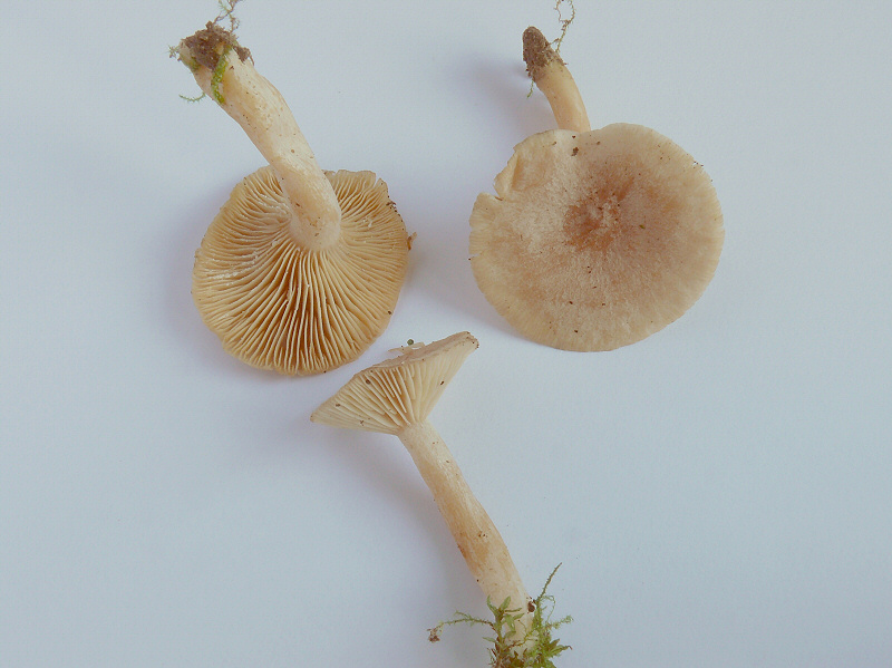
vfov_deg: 40.7
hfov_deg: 52.7
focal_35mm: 35
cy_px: 334
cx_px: 446
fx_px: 901
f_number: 11
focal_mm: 7.4
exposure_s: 1/1.6
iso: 100
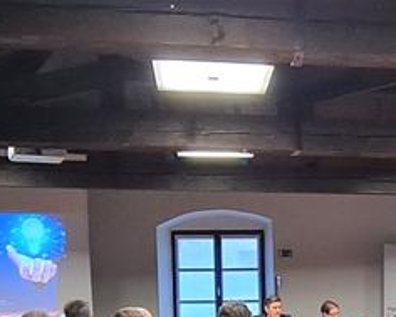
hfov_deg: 28.6
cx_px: 373
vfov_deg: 22.4
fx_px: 739
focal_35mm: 63
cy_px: 374
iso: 400
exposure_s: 1/50
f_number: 2.2
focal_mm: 2.2
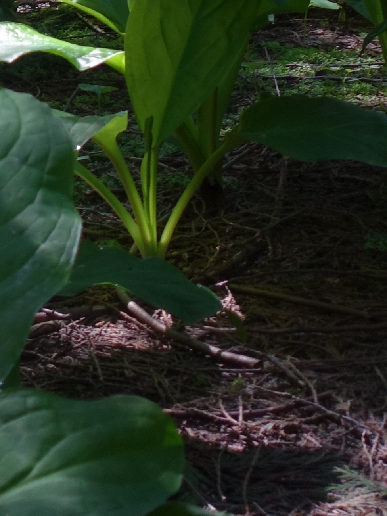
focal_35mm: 182
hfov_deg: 7.9
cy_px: -504
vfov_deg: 10.1
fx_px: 2713
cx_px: -258
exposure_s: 1/80
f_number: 2.8
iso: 125
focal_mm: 16.39
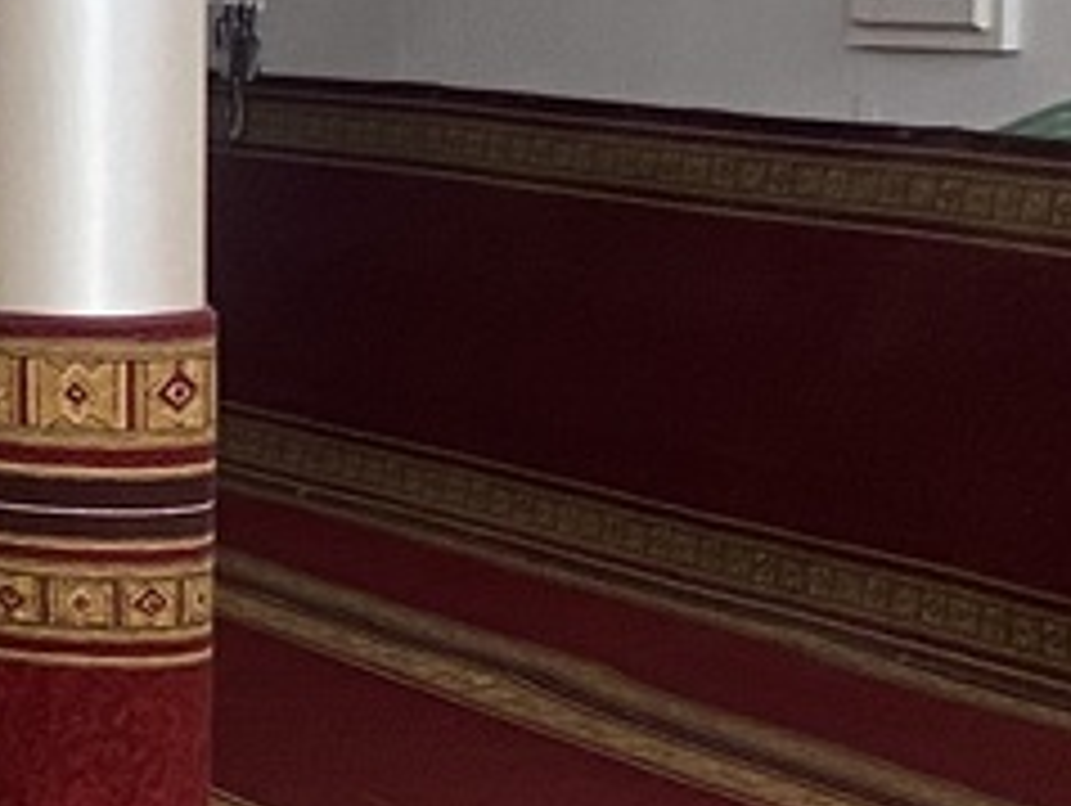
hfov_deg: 11.0
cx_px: -1287
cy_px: 180
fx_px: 4862
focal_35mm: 157
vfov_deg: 9.5
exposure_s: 1/88
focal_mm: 4.25
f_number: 1.8
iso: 125
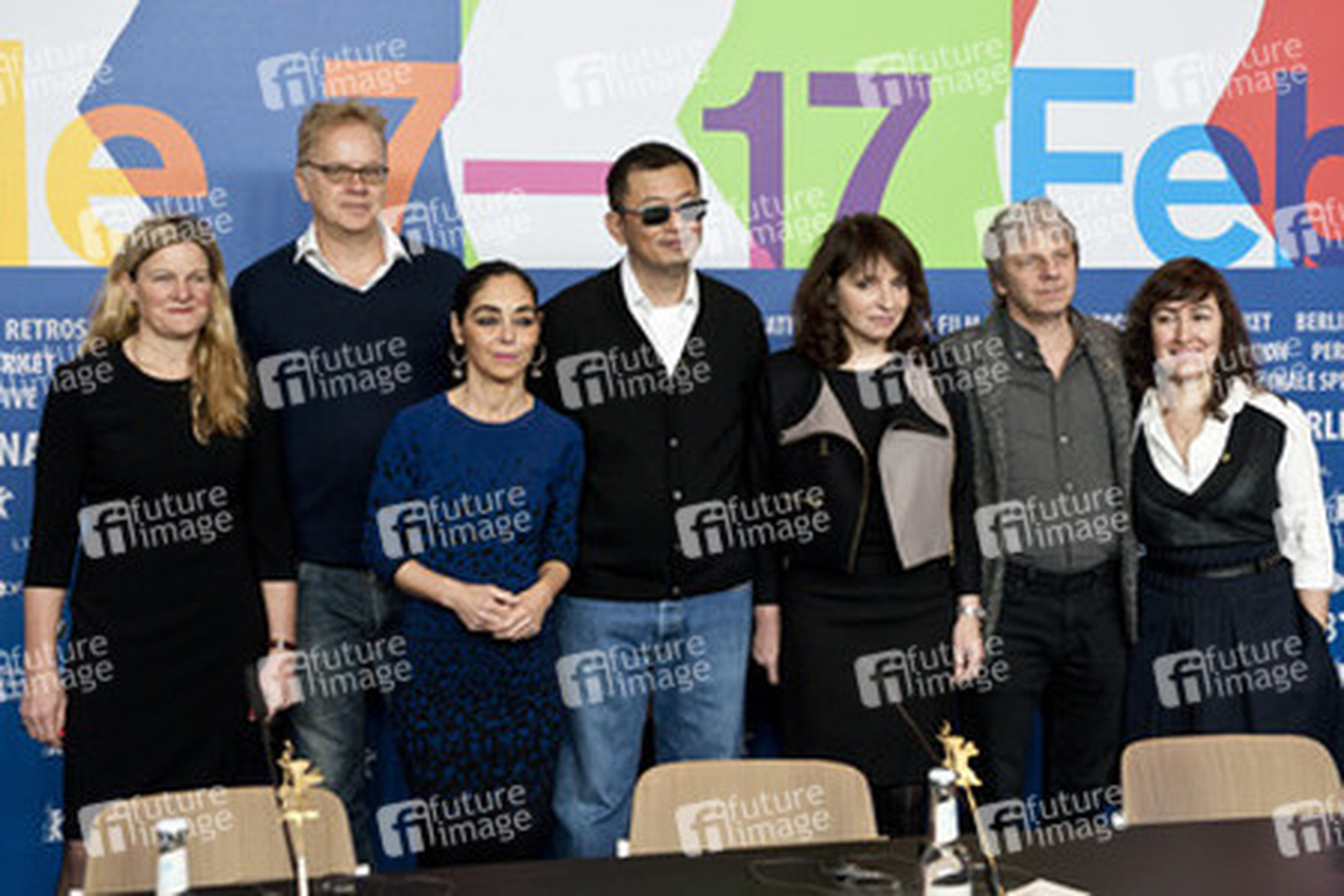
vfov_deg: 24.6
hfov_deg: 36.2
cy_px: 448
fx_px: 2053
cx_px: 672
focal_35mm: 55
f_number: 5
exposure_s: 1/200
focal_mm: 55
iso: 1250
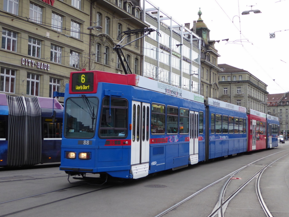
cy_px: 110
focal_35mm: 47
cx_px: 153
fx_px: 392
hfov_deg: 40.4
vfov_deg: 30.9
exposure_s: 1/125
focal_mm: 7.2
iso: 200
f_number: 3.8
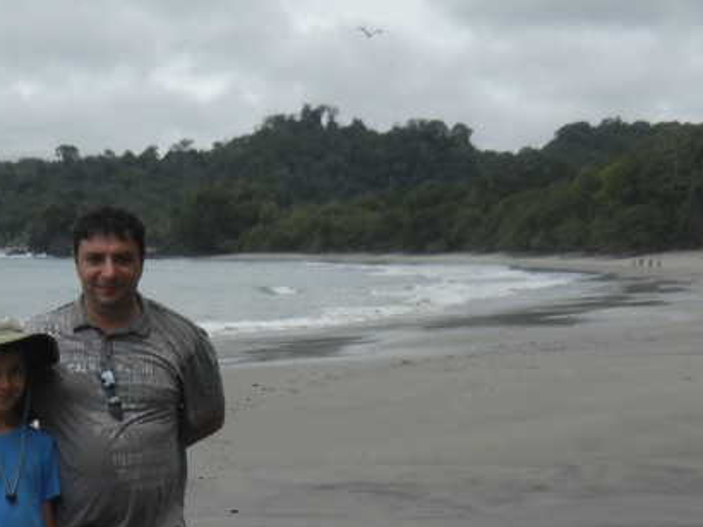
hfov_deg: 25.3
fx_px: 1522
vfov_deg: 19.4
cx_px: 87
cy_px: 438
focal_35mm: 75
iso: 160
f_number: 7
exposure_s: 1/715
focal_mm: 5.4
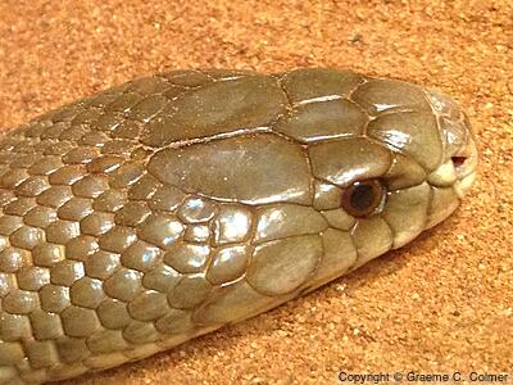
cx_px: 256
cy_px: 192
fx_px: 519
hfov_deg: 52.6
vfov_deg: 40.7
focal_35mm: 35
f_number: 2.4
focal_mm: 4.28
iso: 250
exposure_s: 1/20
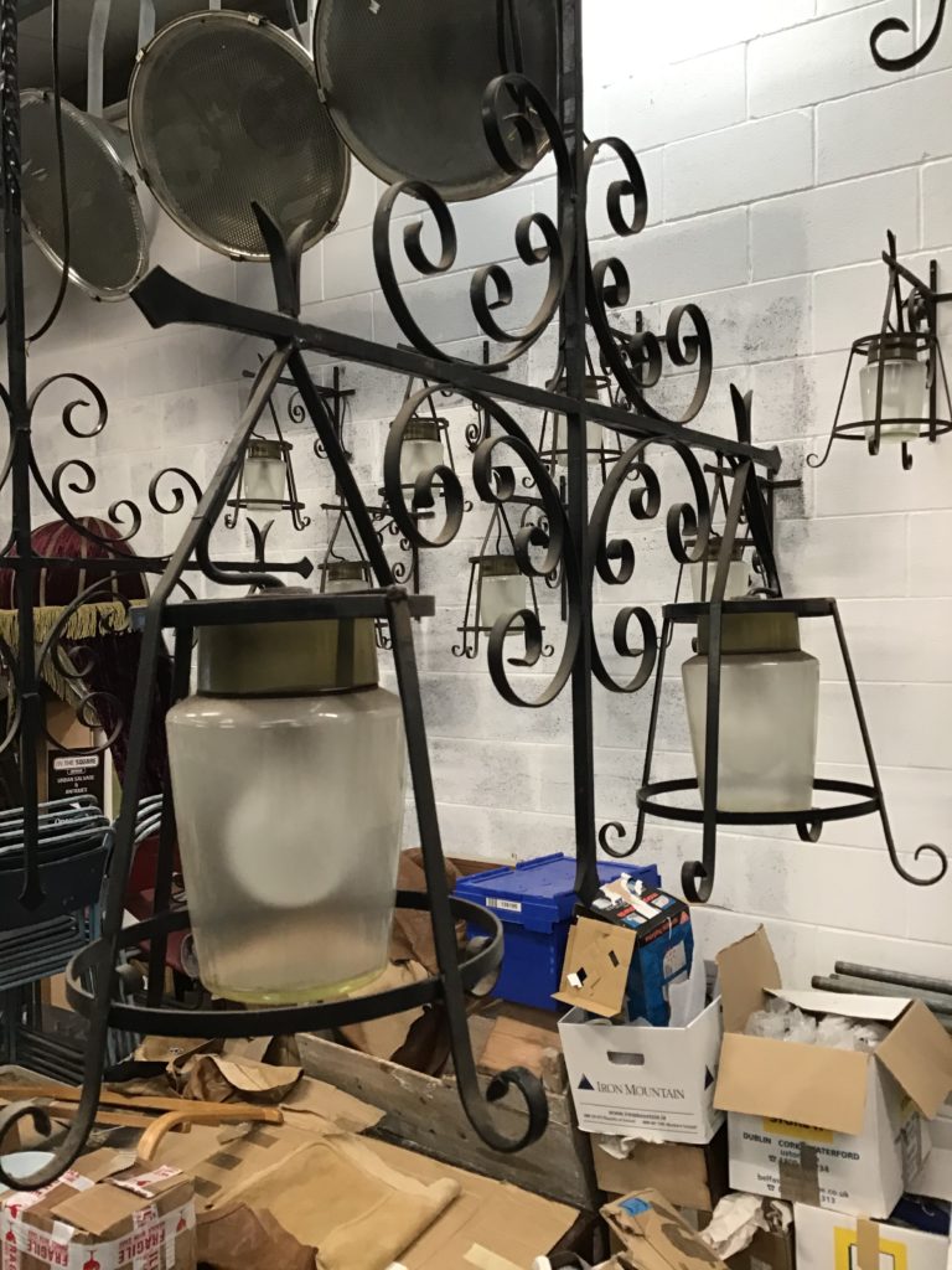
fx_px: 1137
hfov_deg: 45.4
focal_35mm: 31
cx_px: 476
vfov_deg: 58.4
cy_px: 635
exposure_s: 1/33
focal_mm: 3.3
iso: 125
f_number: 2.4
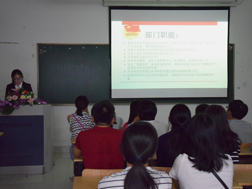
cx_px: 117
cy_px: 95
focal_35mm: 49
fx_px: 357
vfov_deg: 29.7
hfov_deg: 38.9
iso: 6400
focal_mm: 30
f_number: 4.2
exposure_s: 1/60
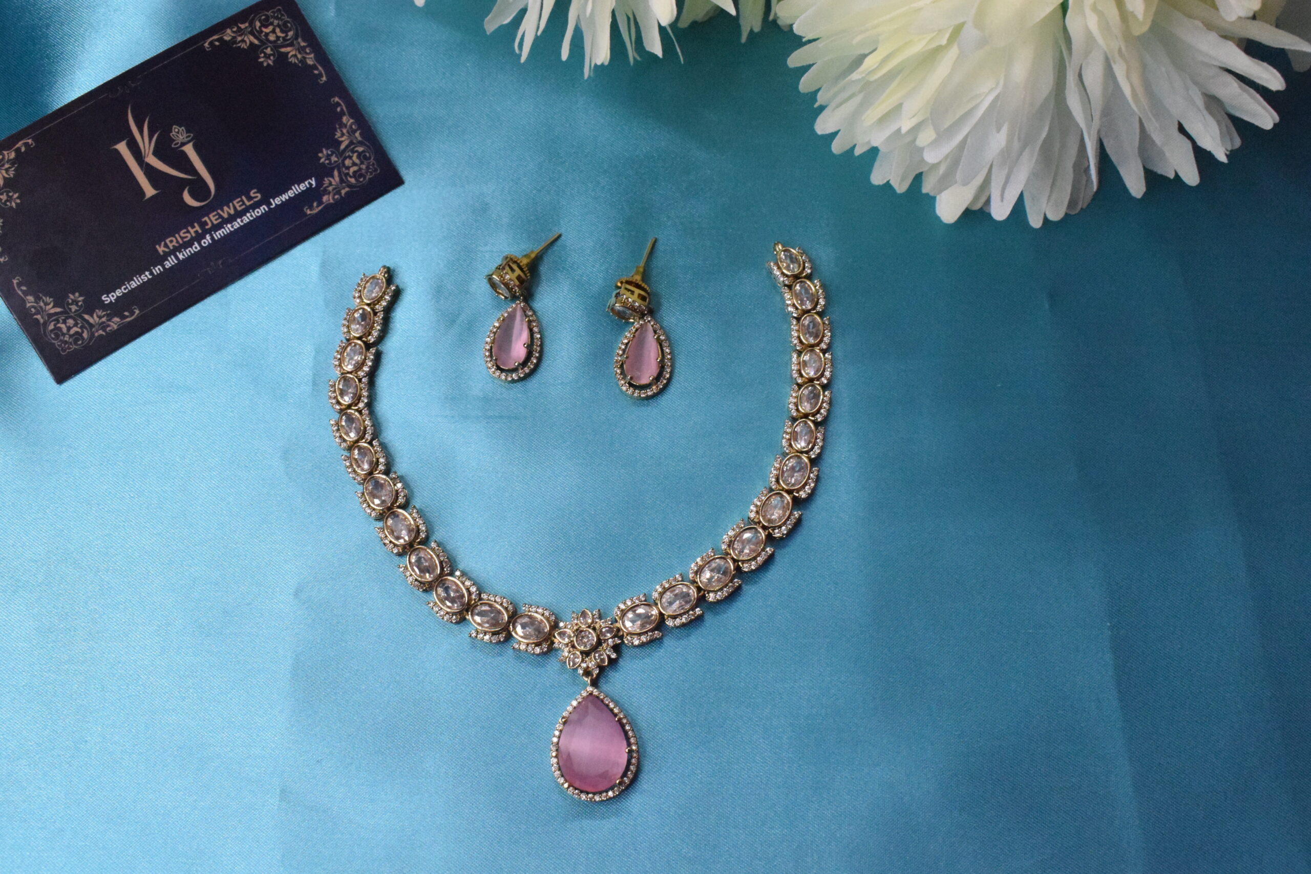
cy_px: 437
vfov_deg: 36.9
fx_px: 1311
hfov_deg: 53.1
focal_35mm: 36
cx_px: 656
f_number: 11
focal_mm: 24
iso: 8000
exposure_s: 1/60
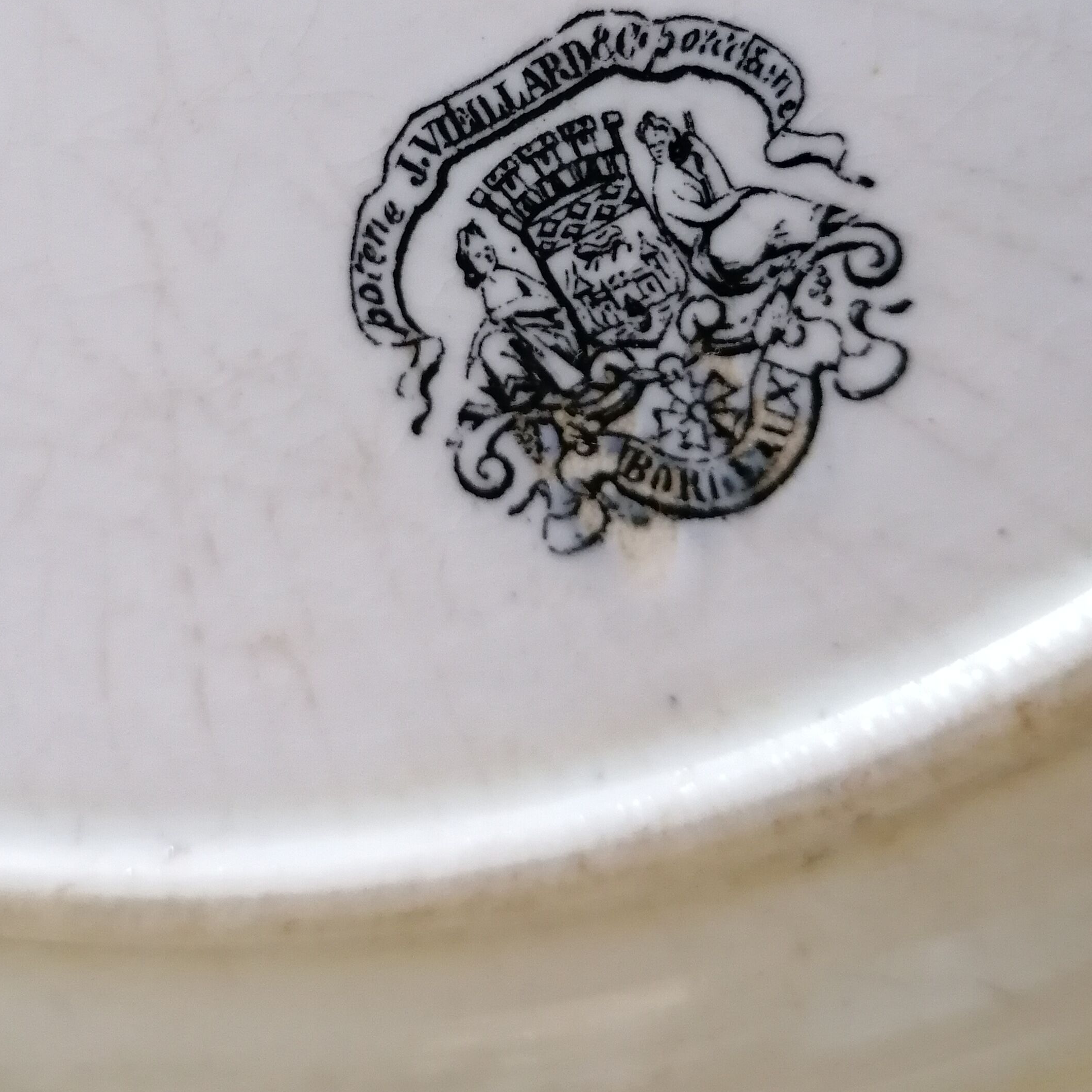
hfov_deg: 37.5
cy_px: 184
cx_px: 513
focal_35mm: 45
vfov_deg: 36.0
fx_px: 1606
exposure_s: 1/30
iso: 400
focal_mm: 4.75
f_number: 1.8
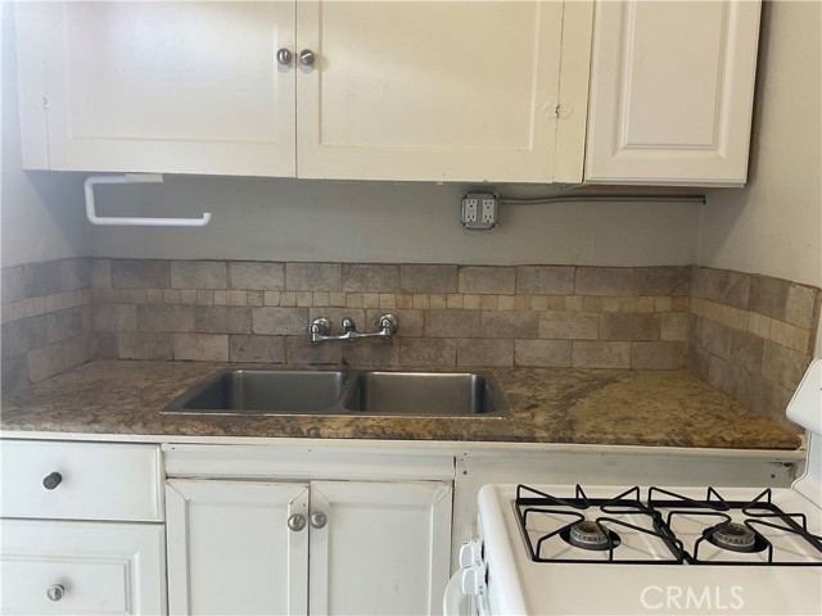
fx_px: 689
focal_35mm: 29
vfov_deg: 48.2
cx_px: 411
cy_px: 308
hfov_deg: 61.7
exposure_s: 1/60
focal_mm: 3
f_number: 1.8
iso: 50
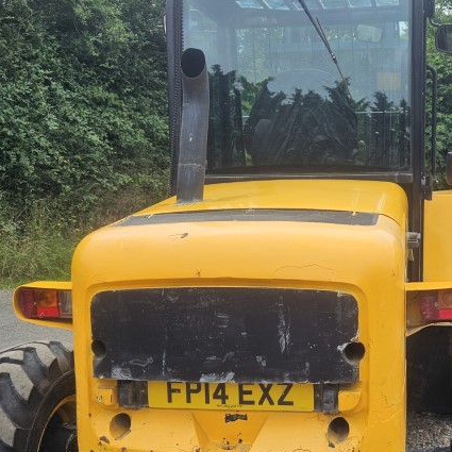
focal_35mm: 49
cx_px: 302
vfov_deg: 34.5
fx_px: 724
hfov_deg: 34.4
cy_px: 285
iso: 50
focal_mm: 5.4
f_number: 1.8
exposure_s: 1/2000
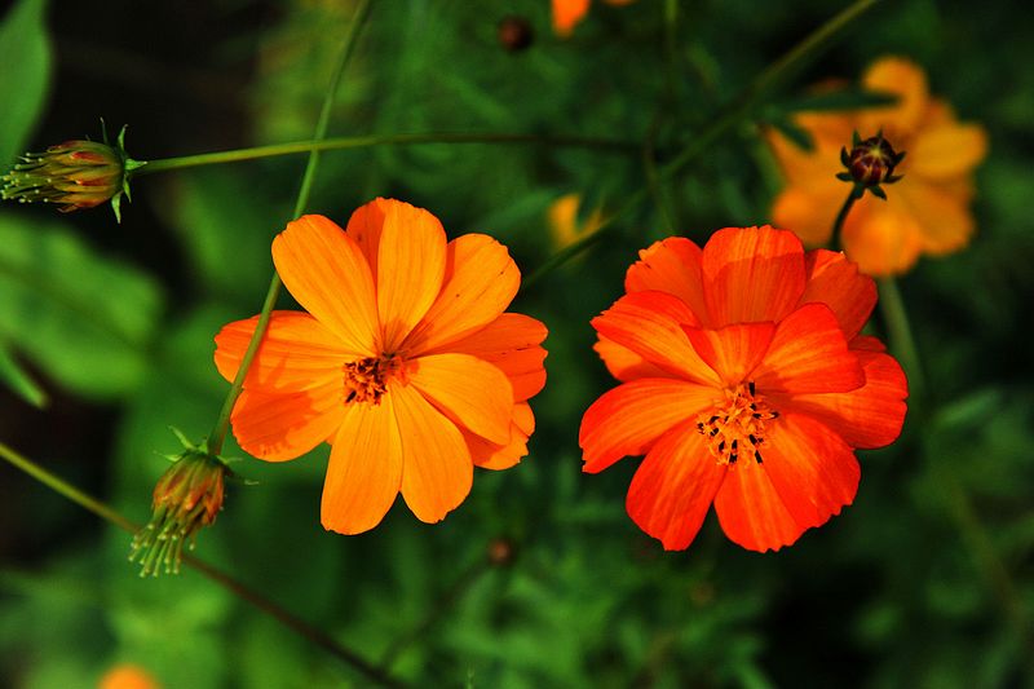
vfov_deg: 11.4
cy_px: 344
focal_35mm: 120
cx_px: 517
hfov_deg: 17.1
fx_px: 3446
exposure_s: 1/6400
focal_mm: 120
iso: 800
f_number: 5.6
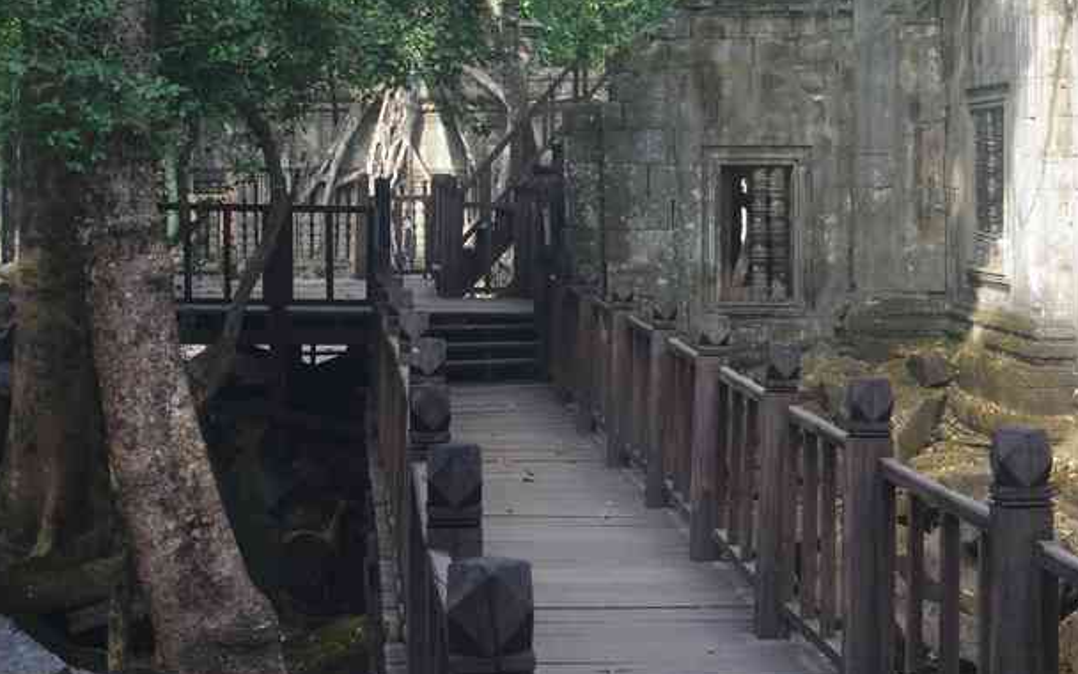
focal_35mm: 83
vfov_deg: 15.7
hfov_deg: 24.8
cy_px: 154
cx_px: 781
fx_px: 2434
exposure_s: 1/60
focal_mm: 33
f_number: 6.3
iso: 800
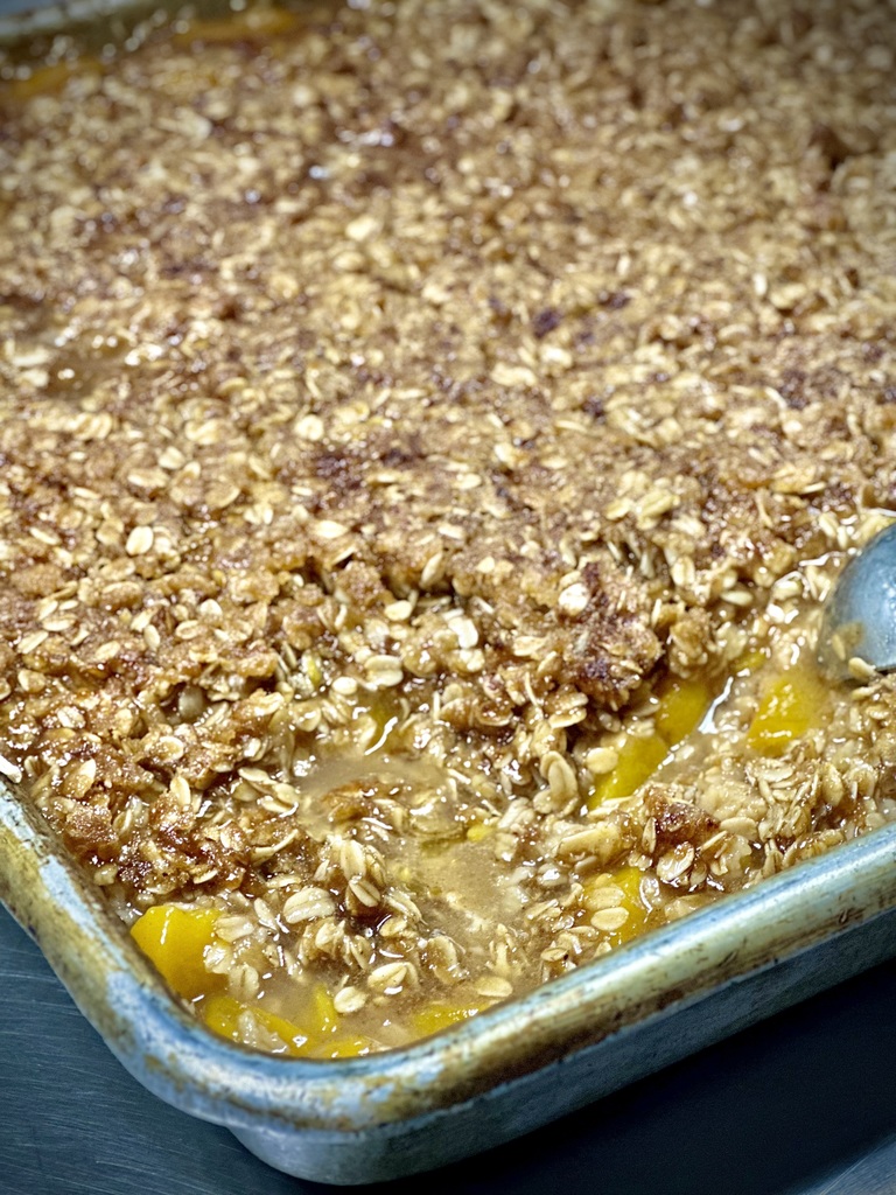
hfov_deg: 19.1
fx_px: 2657
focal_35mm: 77
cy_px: 598
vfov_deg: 25.3
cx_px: 448
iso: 320
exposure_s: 1/40
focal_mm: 9
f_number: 2.8
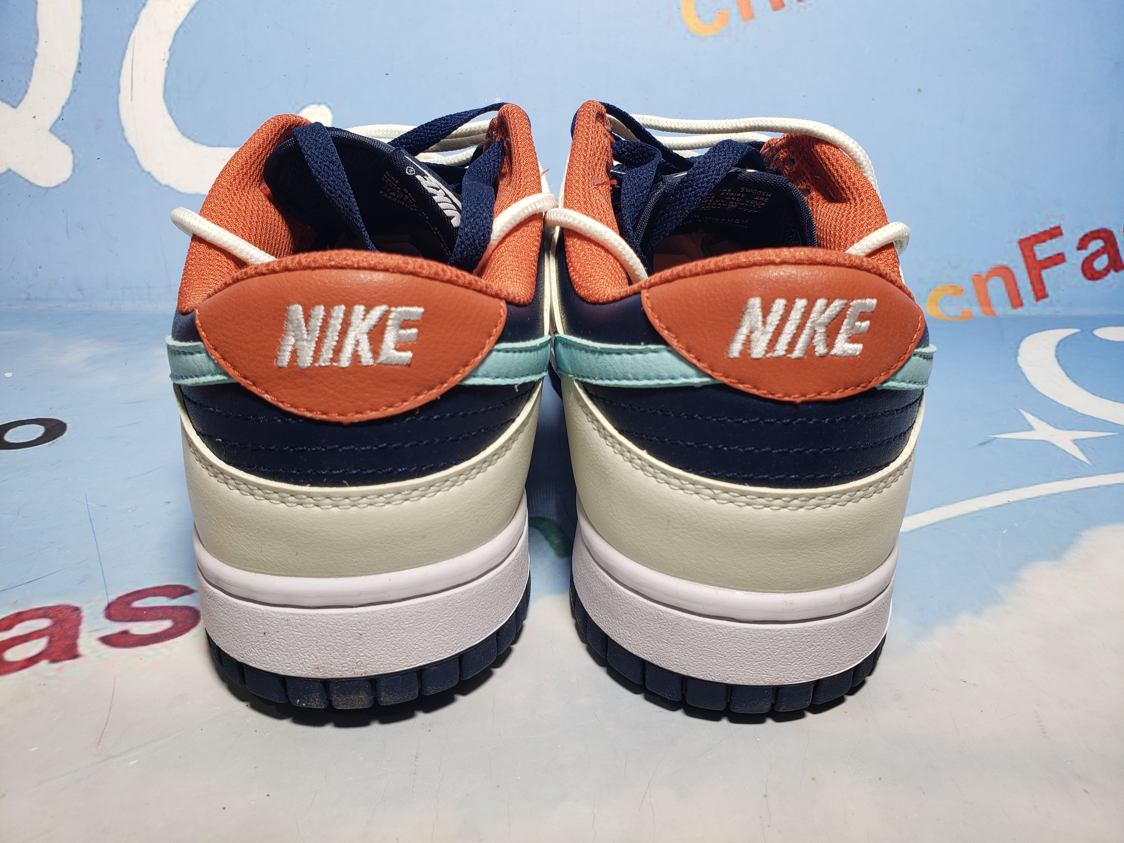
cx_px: 562
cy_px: 422
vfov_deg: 53.1
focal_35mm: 26
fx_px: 844
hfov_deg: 67.3
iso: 50
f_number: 2.4
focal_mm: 4.3
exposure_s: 1/125
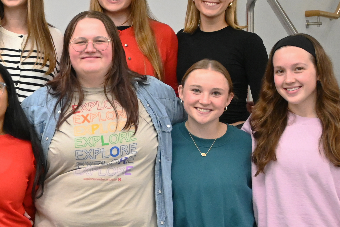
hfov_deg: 17.0
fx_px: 1093
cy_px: 152
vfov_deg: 11.8
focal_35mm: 116
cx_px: -61
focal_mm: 27.5
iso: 2200
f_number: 4.5
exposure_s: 1/125
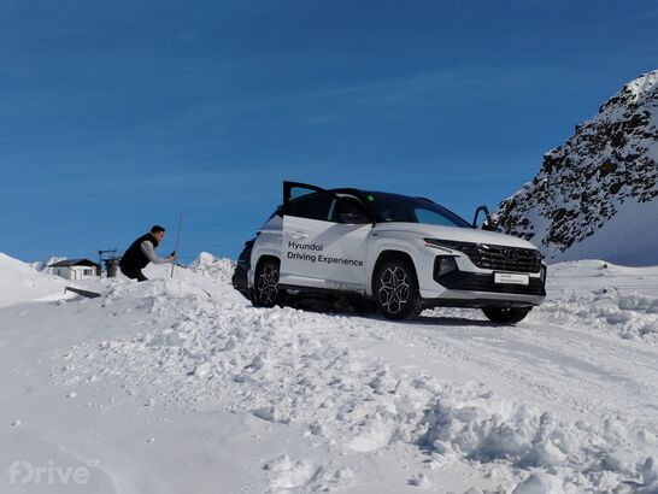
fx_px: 1027
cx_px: 329
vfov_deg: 27.1
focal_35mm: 54
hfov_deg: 35.5
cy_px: 247
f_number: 1.9
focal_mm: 5.52
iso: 122
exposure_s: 1/6433
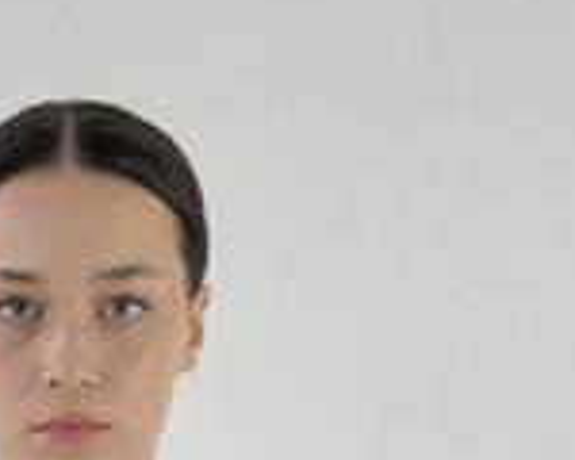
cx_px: 50
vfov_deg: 8.9
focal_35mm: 166
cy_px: 872
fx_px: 2825
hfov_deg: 11.5
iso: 50
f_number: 1.78
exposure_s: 1/121
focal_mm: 6.76
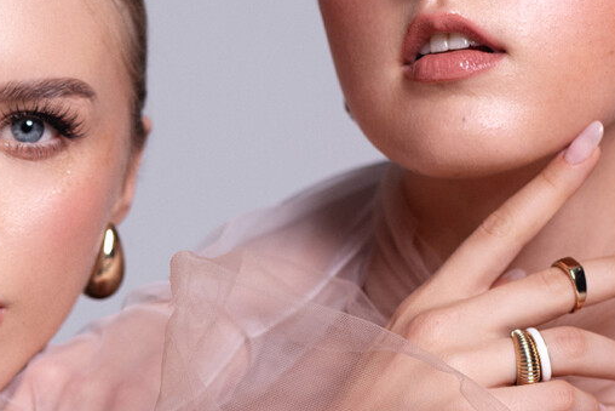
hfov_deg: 10.9
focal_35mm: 189
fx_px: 3229
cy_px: 353
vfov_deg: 7.3
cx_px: 255
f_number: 2.8
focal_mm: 50
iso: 125
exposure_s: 1/160
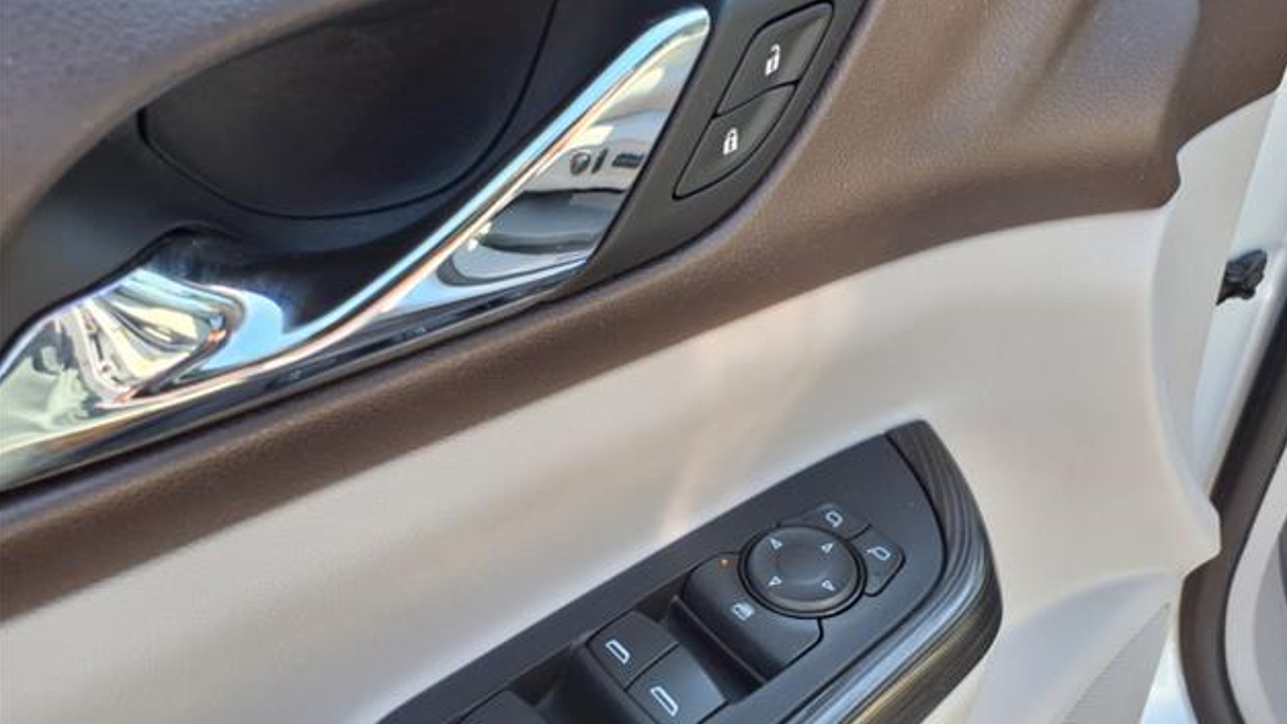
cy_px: 429
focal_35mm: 30
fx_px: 1024
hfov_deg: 64.3
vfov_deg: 38.8
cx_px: 652
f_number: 1.9
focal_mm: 3.58
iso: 40
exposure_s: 1/120
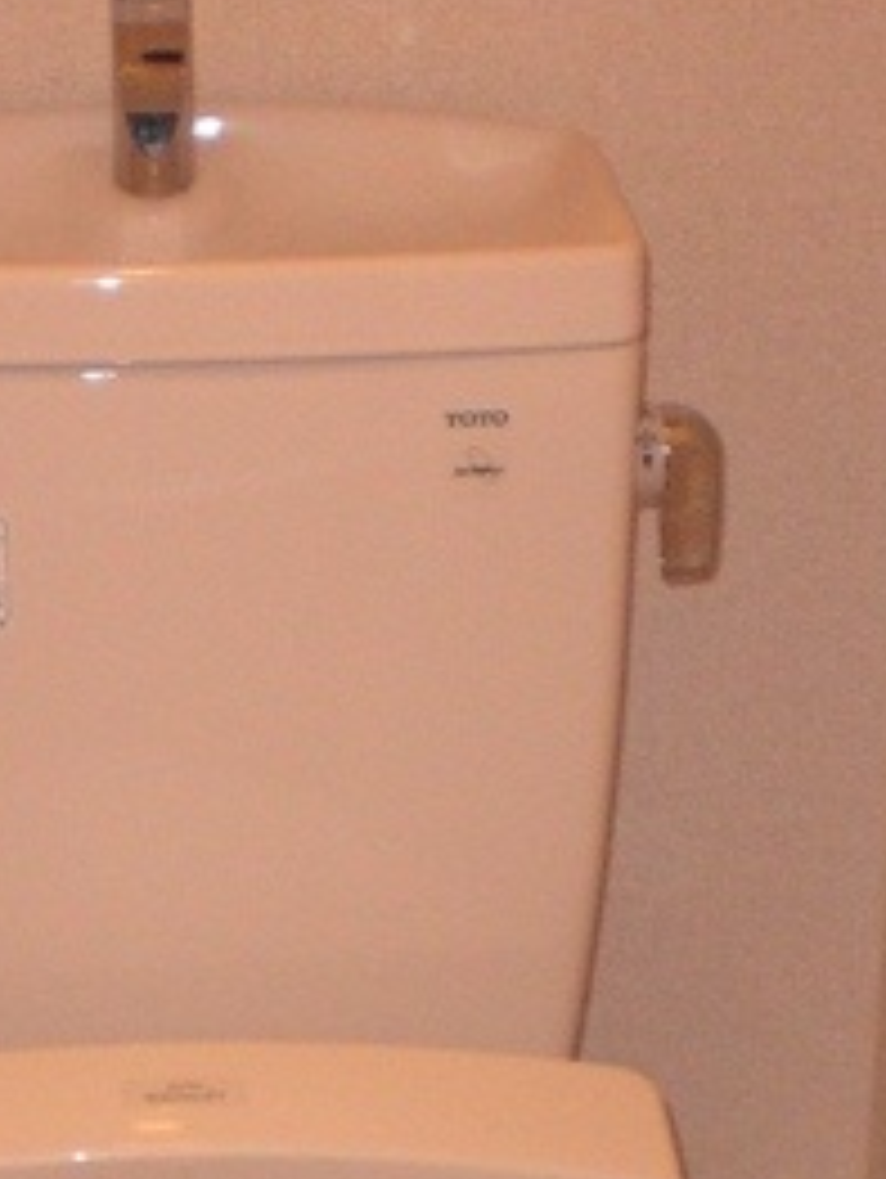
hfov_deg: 12.7
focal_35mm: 116
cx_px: 175
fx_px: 3952
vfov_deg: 16.6
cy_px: 1179
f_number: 3.1
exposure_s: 1/60
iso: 200
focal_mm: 6.3
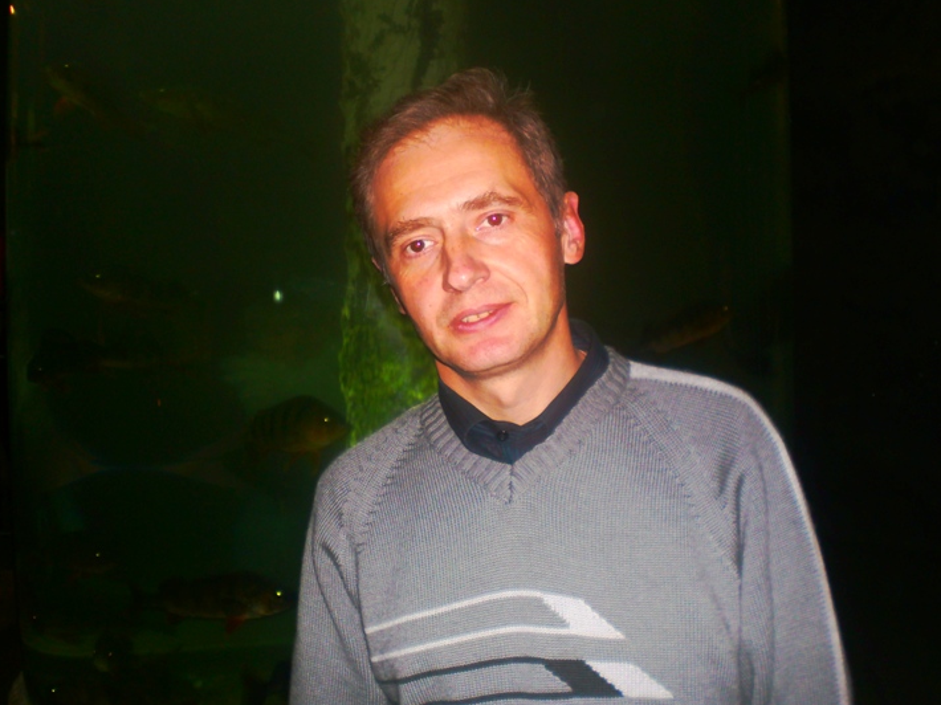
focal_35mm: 37
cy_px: 356
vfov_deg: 38.6
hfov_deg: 50.2
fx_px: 1005
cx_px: 461
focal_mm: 6.3
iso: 125
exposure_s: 1/30
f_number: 3.1
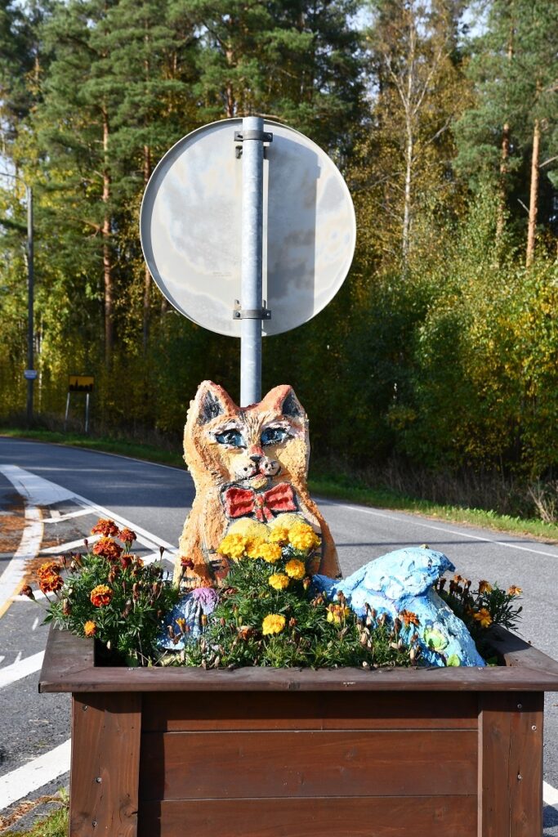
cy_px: 418
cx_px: 279
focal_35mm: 52
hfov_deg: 26.0
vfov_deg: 38.2
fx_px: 1208
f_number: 7.1
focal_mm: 35
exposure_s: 1/200
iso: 100
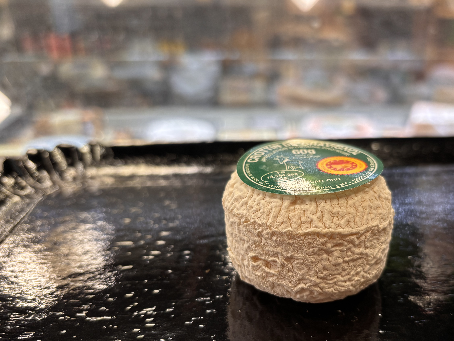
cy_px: 197
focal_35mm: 33
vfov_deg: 42.8
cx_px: 278
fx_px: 433
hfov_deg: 54.8
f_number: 1.6
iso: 80
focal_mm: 5.96
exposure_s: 1/50
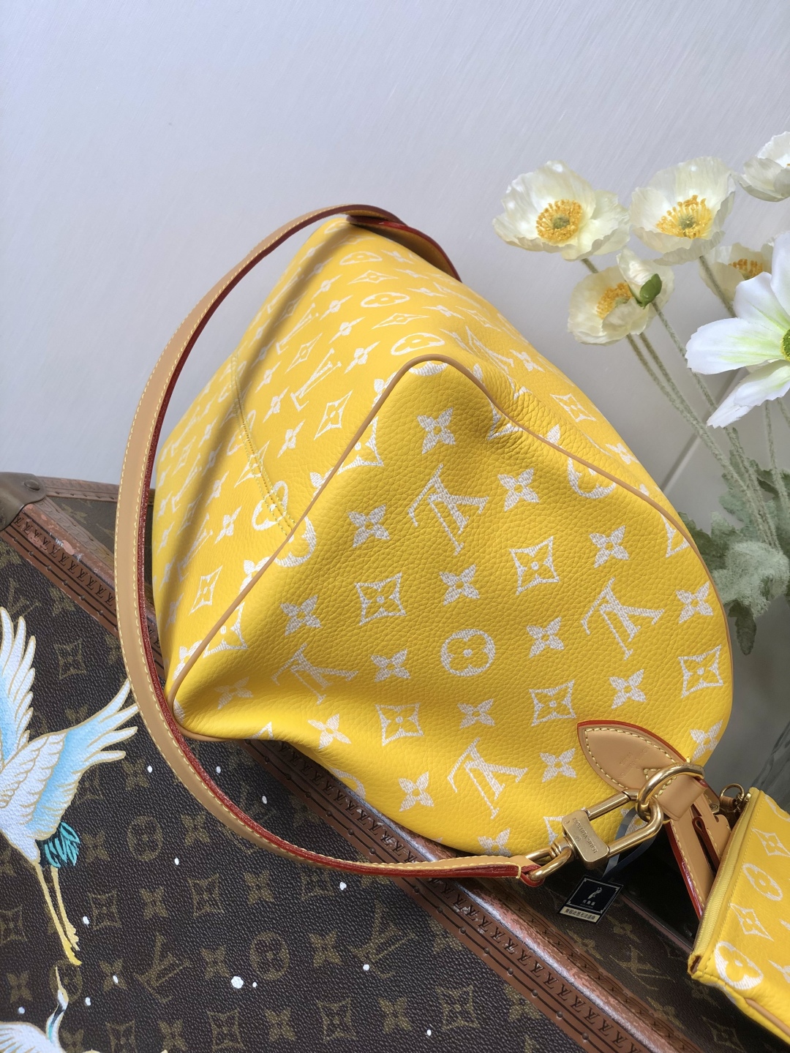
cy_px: 526
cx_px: 395
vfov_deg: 36.8
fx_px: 1582
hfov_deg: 28.0
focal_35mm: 52
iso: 20
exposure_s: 1/50
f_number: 2.4
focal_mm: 6
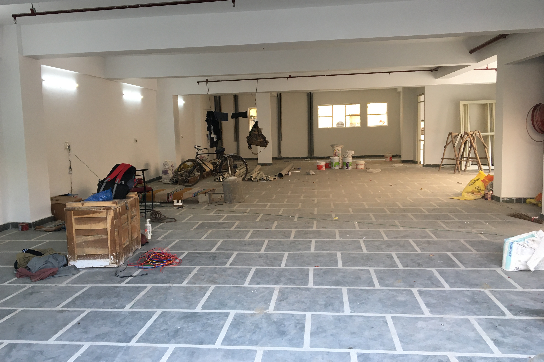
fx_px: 468
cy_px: 174
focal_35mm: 31
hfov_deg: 60.3
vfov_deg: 42.3
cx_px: 266
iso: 25
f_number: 2.2
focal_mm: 4.15
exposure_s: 1/33
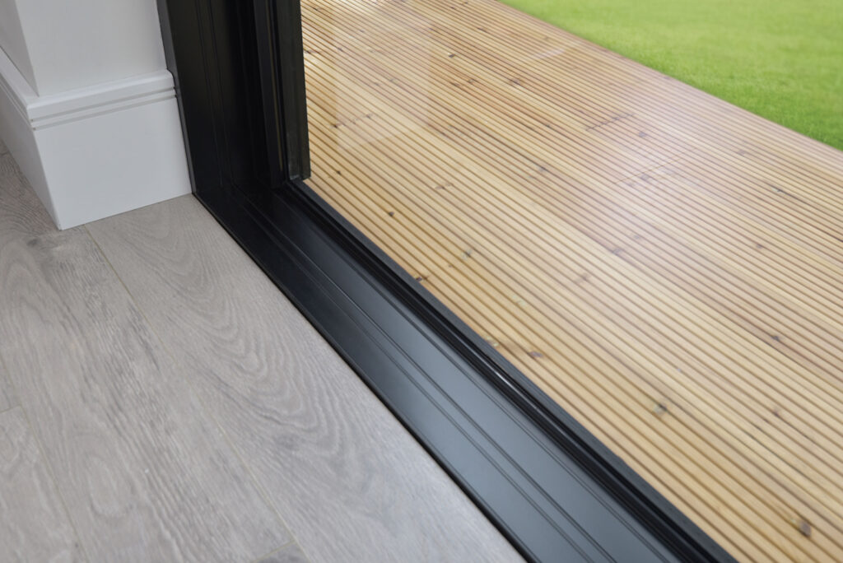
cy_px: 282
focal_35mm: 35
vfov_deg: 37.9
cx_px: 422
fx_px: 820
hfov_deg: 54.4
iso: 100
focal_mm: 35
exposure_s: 1/125
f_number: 10
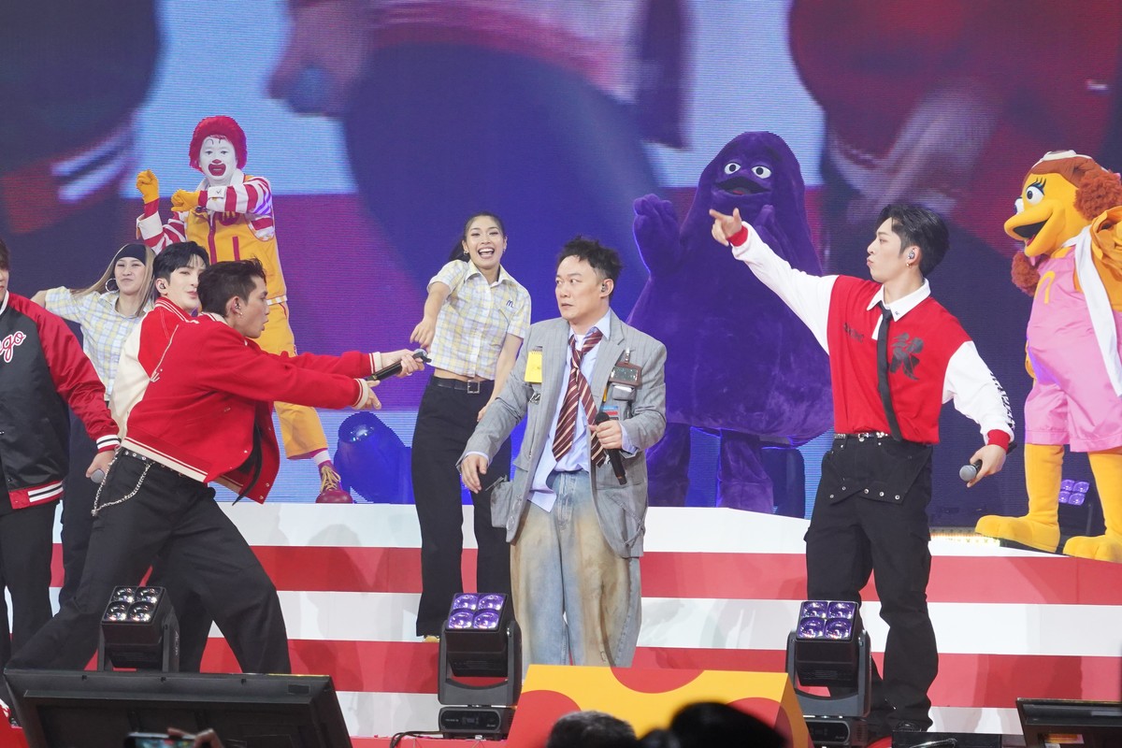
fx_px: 5360
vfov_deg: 8.0
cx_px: 561
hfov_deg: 11.9
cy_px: 374
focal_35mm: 172
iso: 3200
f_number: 8
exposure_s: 1/400
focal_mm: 115
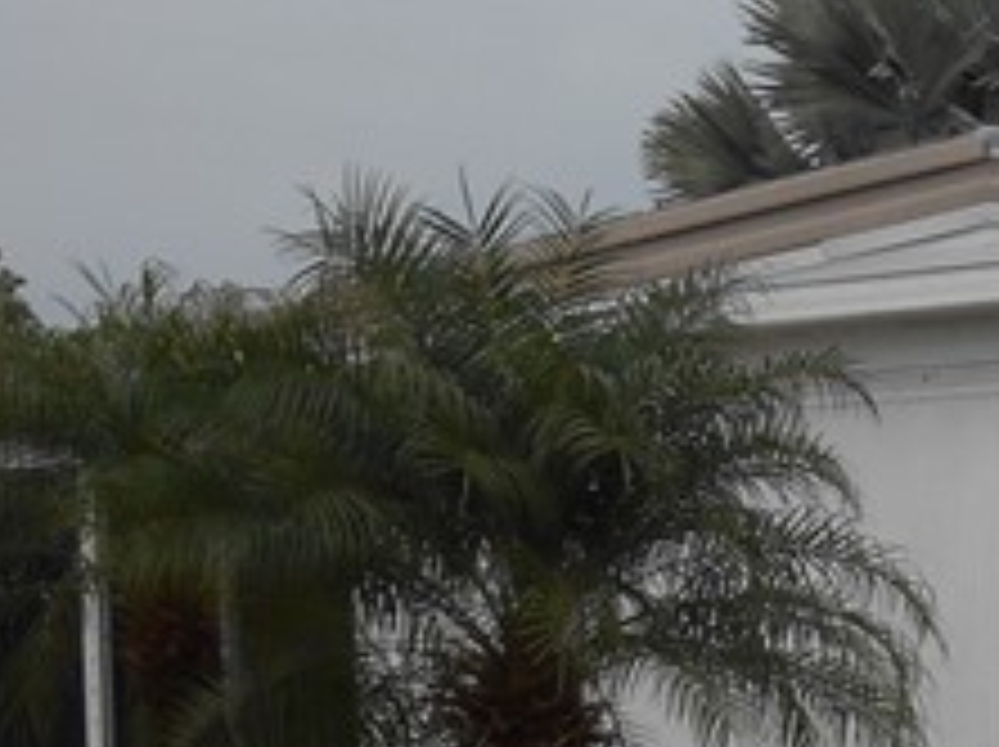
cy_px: 958
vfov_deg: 10.2
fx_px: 4122
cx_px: 1638
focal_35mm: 143
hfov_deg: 12.9
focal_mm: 5.5
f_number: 3.6
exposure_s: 1/1000
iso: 80
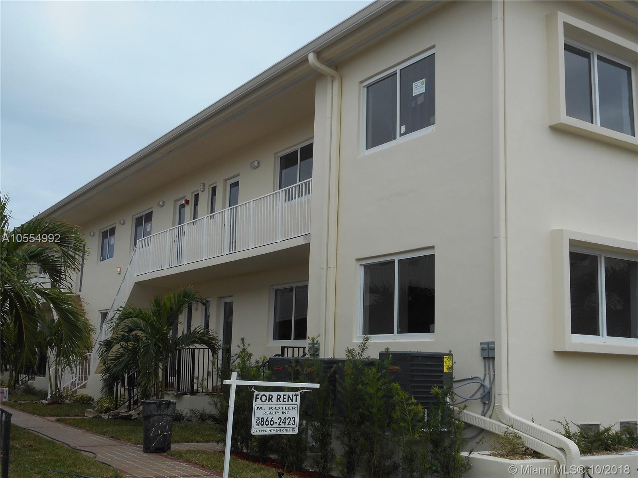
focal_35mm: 44
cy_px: 239
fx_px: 811
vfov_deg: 32.9
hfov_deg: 42.9
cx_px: 319
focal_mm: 7.9
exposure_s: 1/500
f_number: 4.7
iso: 80
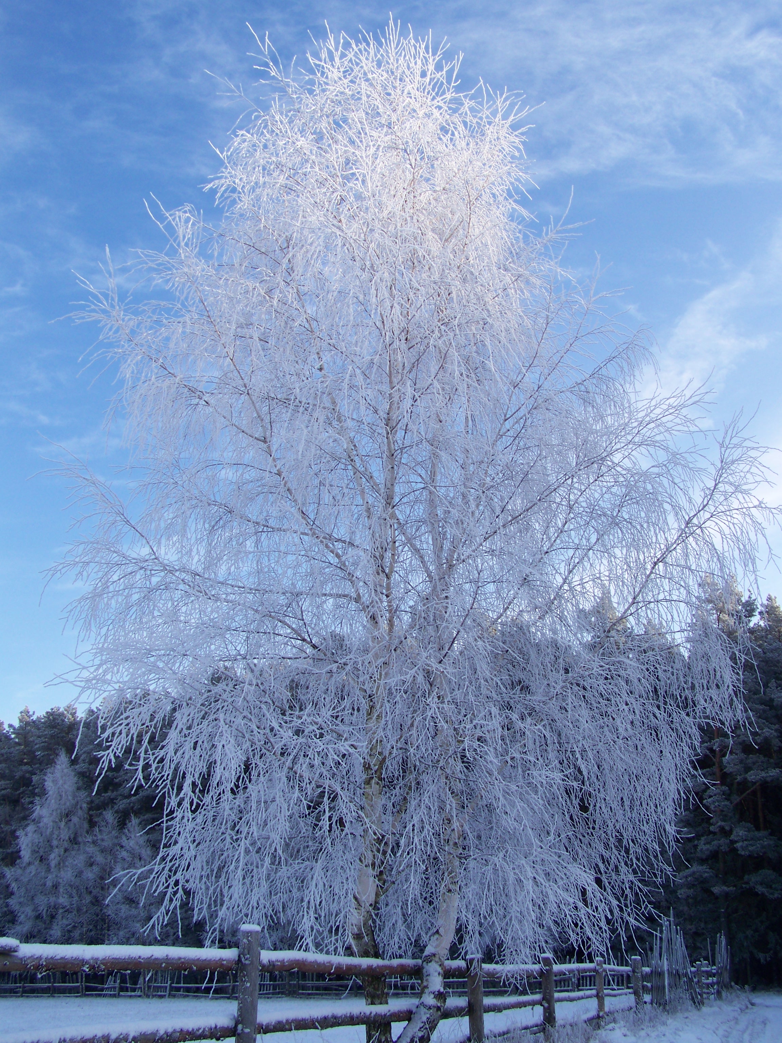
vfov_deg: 49.0
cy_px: 522
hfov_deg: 37.7
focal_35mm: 38
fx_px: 1145
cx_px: 391
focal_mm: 6.3
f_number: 4
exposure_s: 1/250
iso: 64
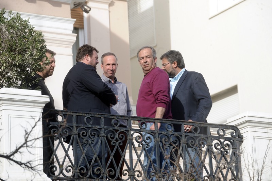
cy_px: 90
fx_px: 1510
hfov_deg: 10.3
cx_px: 136
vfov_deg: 6.9
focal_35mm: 200
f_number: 10
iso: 400
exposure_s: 1/400
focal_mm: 200
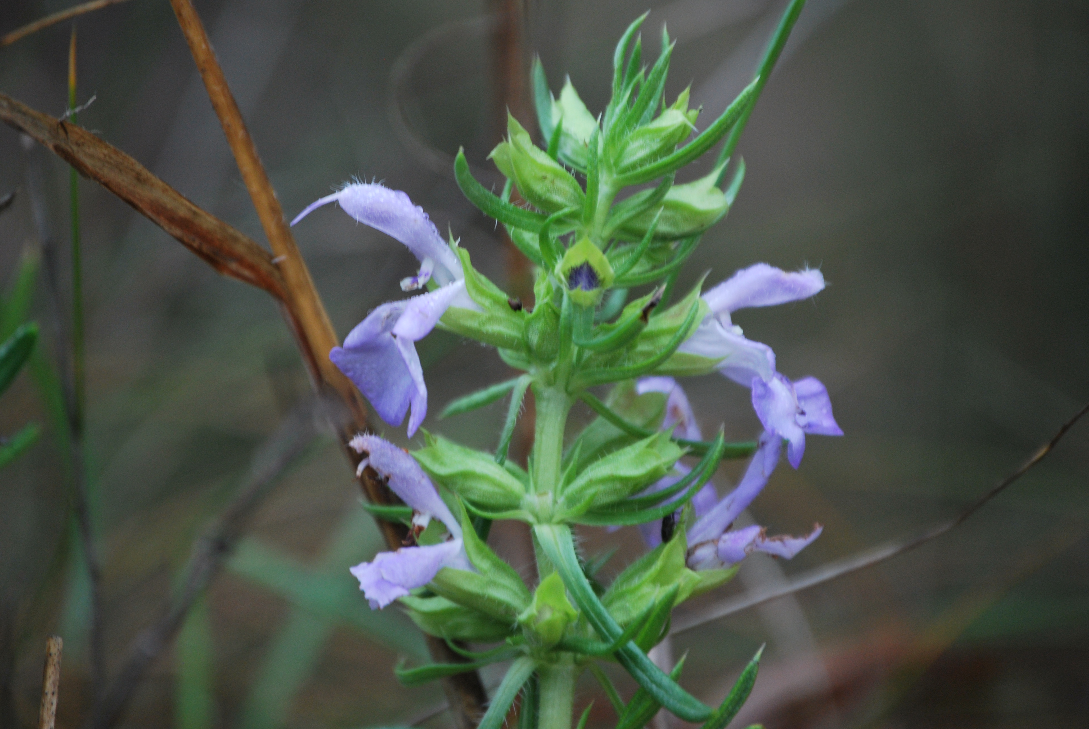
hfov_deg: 7.4
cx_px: 544
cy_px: 364
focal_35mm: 278
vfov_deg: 5.0
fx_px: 8404
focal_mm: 185
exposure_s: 1/100
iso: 400
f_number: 5.6
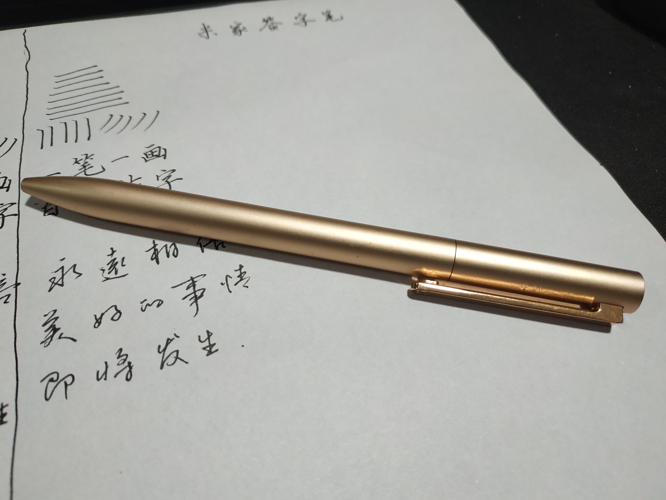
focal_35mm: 24
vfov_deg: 56.8
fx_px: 462
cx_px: 333
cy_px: 250
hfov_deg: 71.6
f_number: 1.9
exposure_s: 1/33
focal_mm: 3.94
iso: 200
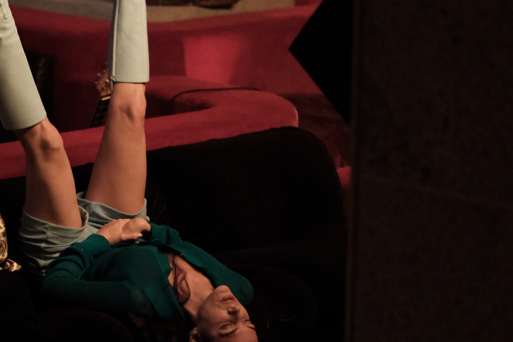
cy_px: 190
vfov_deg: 8.4
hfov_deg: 12.5
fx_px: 2323
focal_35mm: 163
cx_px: 78
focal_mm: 56
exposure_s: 1/250
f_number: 1.4
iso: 5000
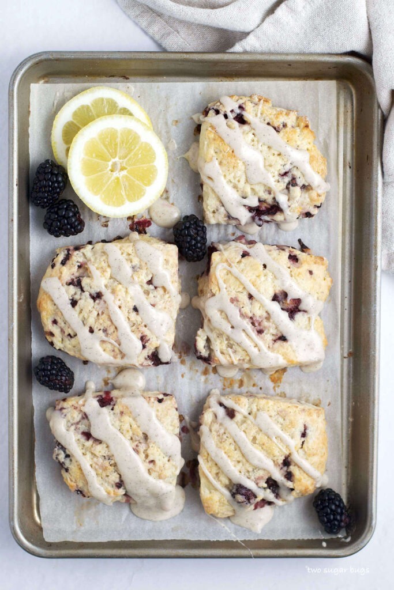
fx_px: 1231
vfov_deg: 27.0
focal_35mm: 75
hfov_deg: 18.2
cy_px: 295
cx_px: 197
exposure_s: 1/125
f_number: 2.8
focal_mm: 50
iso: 100
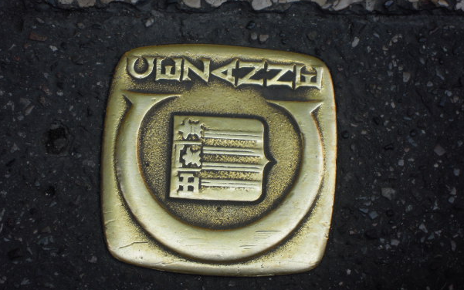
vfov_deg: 8.3
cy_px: 146
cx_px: 230
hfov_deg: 13.2
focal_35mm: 158
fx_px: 1999
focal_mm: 25
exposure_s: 1/100
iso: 100
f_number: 6.6
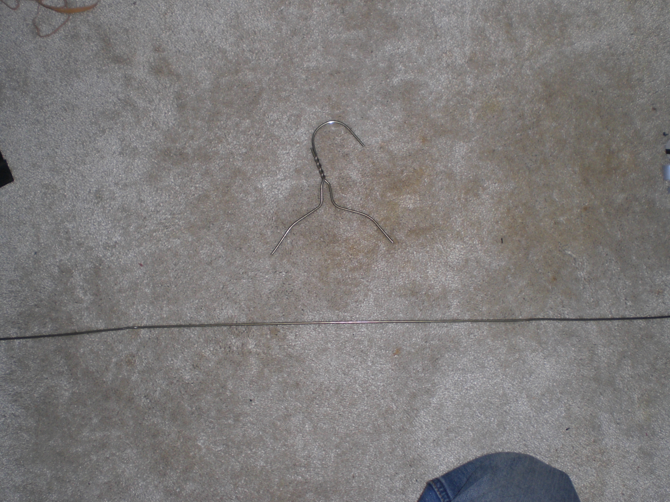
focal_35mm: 38
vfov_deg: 37.7
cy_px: 251
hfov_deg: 49.0
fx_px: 735
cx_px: 335
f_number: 3.1
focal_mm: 6.3
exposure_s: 1/60
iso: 100
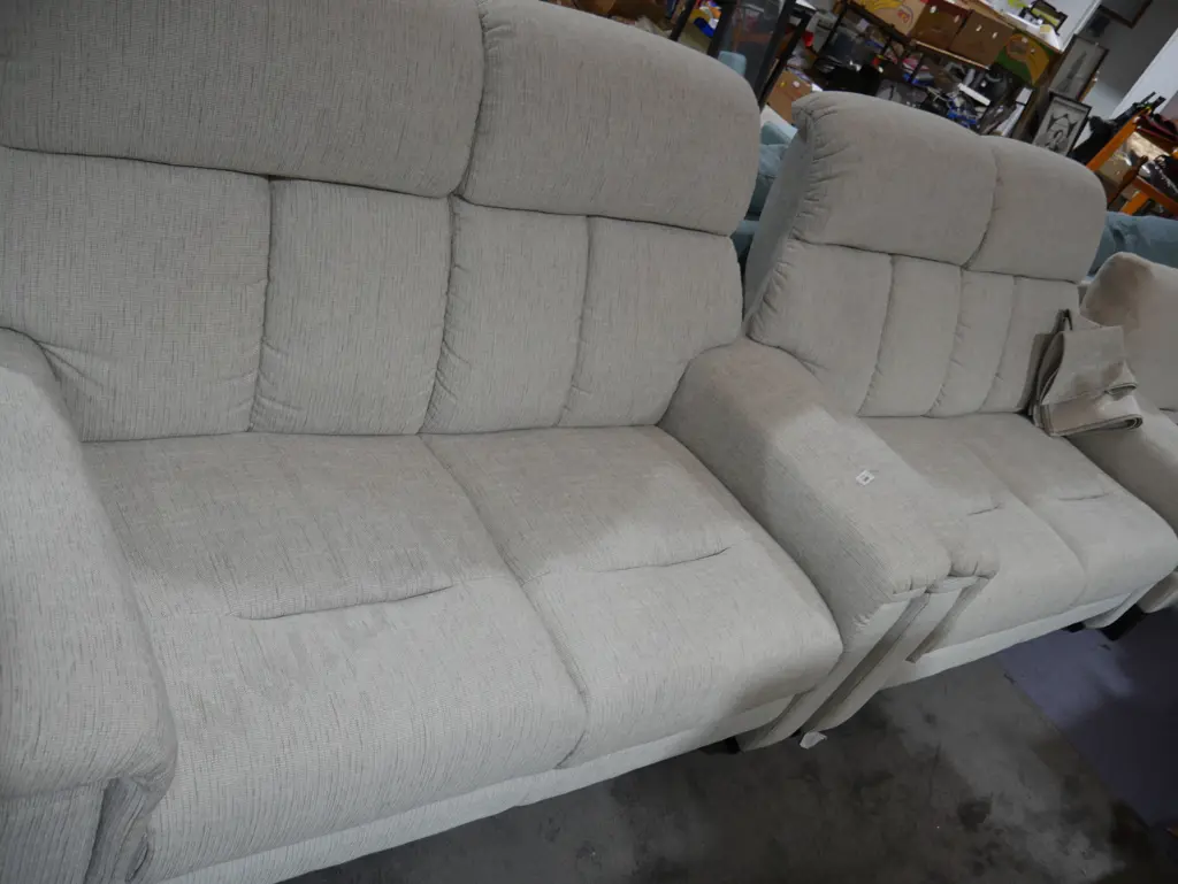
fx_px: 953
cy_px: 442
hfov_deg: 63.4
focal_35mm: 28
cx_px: 589
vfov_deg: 49.8
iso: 200
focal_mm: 14
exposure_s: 1/60
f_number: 3.5
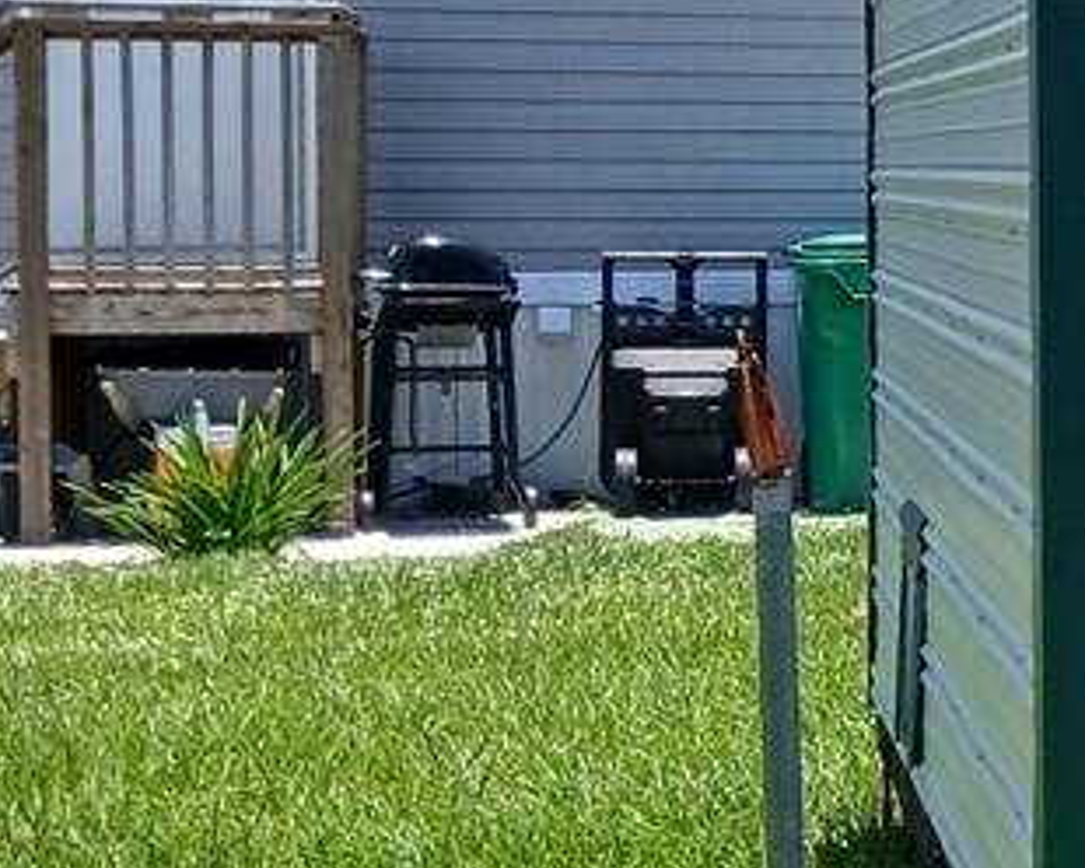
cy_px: 224
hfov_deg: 12.1
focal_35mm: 131
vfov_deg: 11.8
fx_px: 4207
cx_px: 2513
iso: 20
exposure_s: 1/503
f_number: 1.8
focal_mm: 3.98
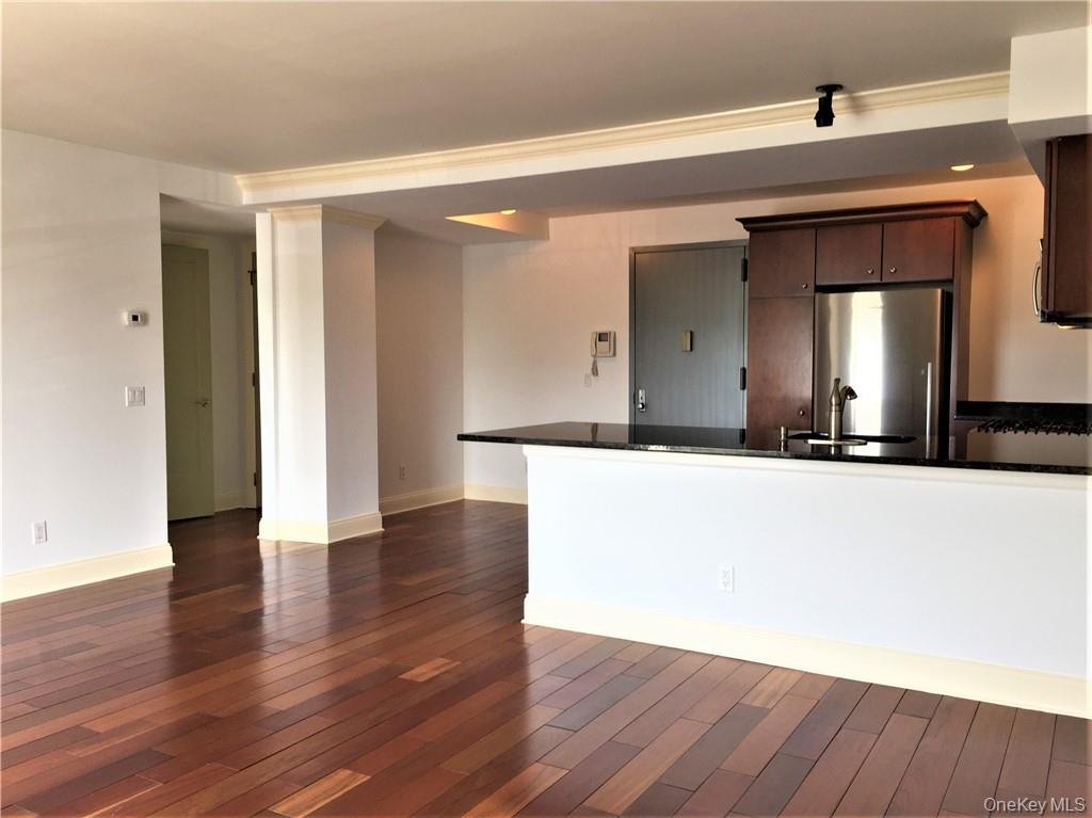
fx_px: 914
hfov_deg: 61.7
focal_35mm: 29
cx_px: 546
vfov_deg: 48.2
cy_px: 409
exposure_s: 1/30
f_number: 2.2
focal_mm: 4.15
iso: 32
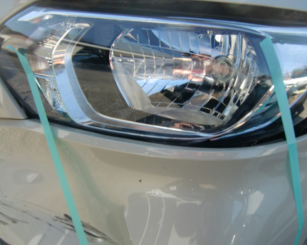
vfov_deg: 54.9
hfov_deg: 66.0
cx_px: 160
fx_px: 236
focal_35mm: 26
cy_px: 125
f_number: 3.2
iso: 64
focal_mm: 4.3
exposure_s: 1/250
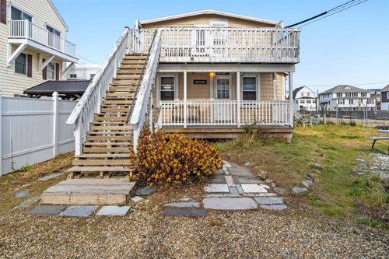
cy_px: 130
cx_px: 194
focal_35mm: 16
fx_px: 173
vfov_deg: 73.7
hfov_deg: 96.8
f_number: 8
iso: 320
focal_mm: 16
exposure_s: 1/160
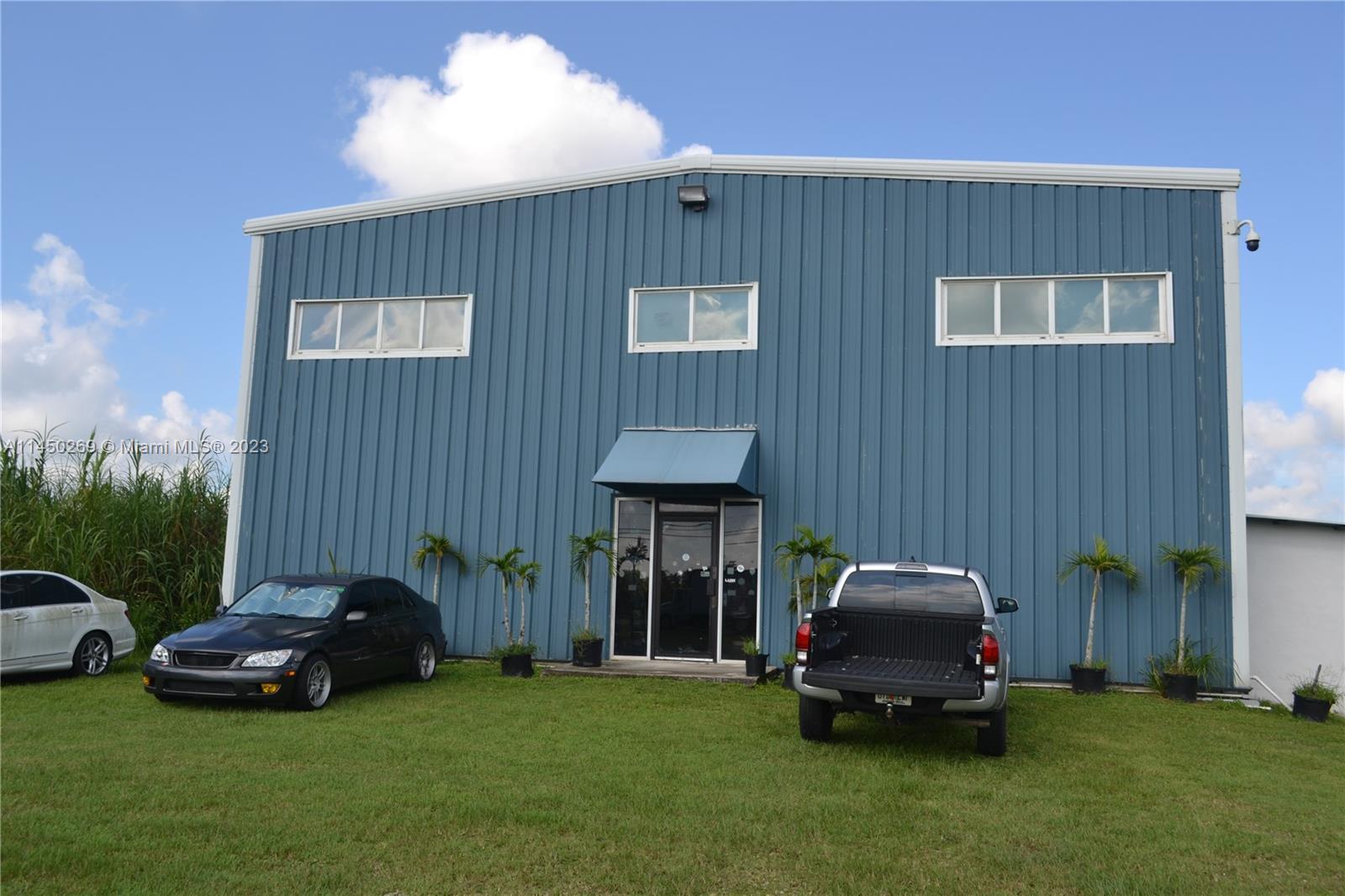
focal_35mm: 30
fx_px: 1121
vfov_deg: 43.6
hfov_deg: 61.9
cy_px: 448
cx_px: 672
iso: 100
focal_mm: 20
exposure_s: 1/250
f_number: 7.1
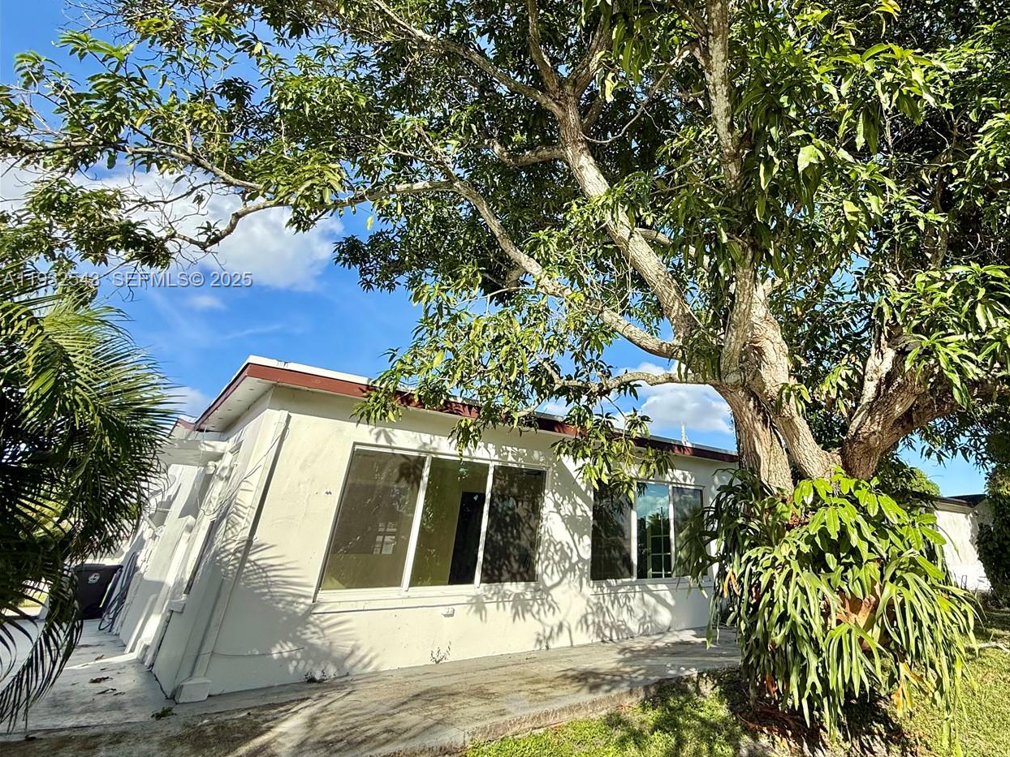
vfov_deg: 70.4
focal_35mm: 18
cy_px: 281
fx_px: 525
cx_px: 649
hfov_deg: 85.5
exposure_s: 1/928
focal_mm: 2.22
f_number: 2.2
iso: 50
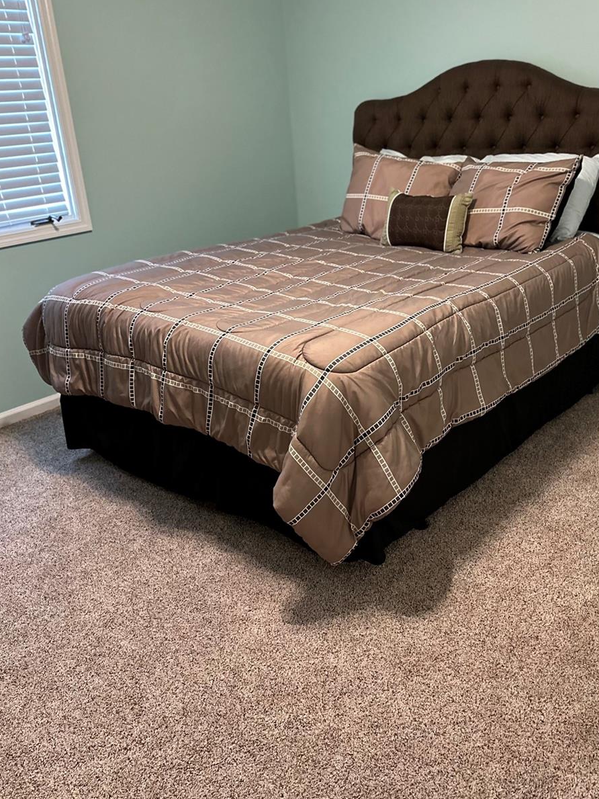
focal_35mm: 31
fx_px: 715
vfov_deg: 58.3
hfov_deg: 45.4
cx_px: 328
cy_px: 413
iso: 400
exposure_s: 1/60
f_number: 1.78
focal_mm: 6.86
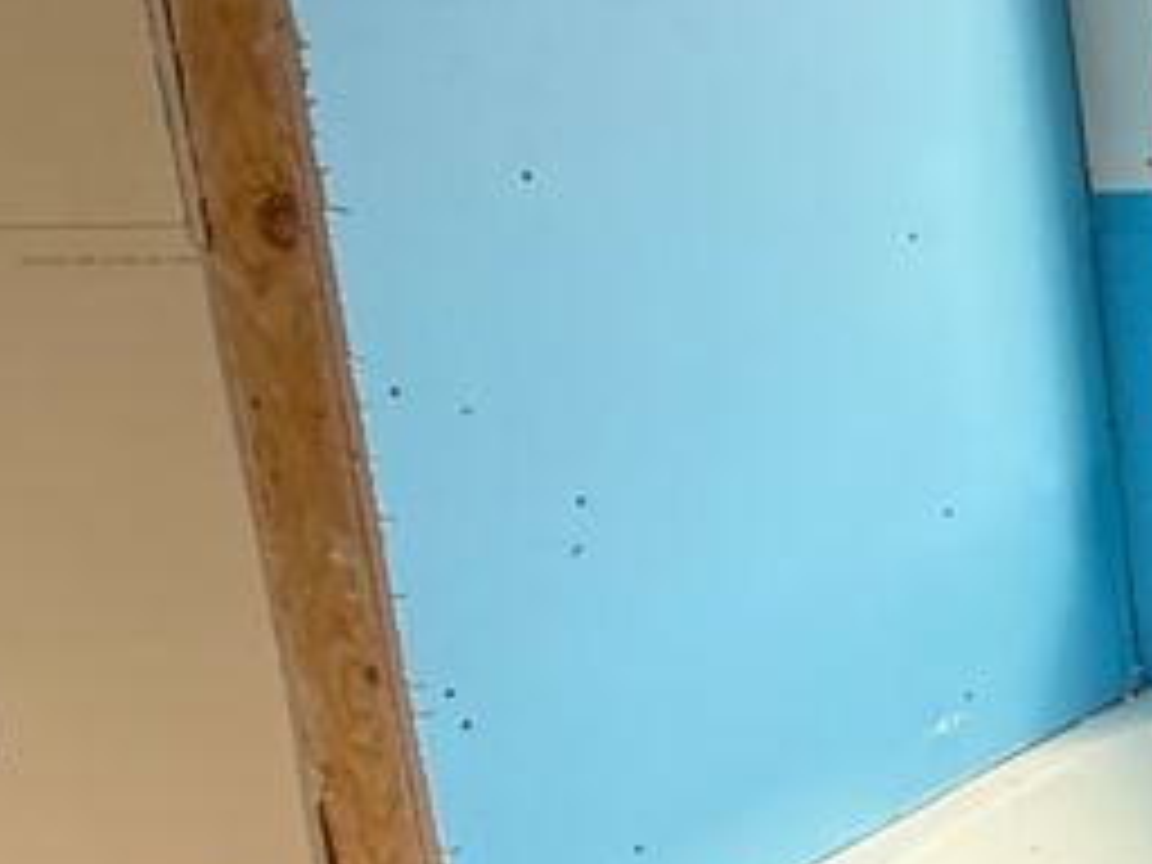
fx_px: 1864
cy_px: 414
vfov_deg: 26.1
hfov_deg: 20.2
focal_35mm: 56
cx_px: 2218
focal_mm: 2.22
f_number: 2.2
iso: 400
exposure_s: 1/70
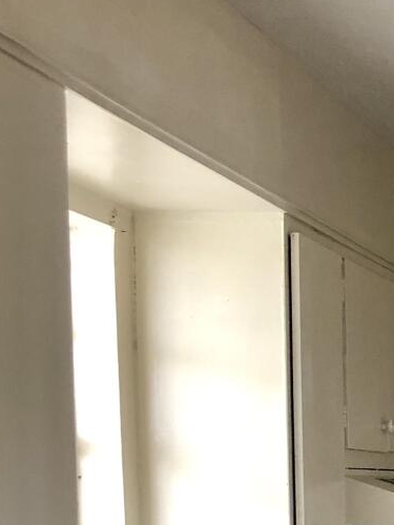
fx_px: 1700
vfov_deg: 16.3
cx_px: 664
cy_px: 755
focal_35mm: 112
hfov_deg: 12.3
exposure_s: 1/30
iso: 32
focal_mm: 3.99
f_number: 1.8
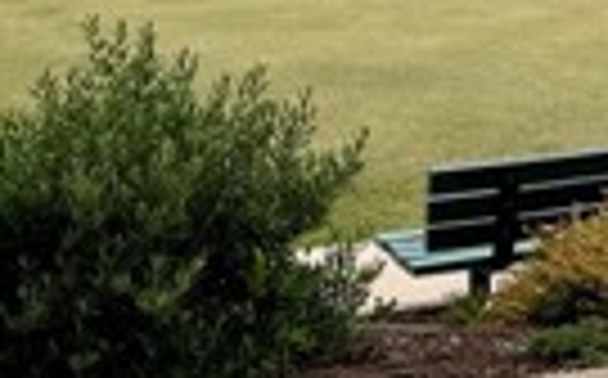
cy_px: -284
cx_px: 482
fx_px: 2002
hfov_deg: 17.1
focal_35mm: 121
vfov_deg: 10.2
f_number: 1.78
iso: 80
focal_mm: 6.76
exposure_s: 1/4310
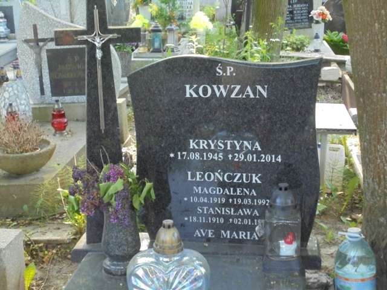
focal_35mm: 64
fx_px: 716
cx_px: 194
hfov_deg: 30.3
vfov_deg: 22.9
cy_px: 145
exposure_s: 1/60
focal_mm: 11.5
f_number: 5.6
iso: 400
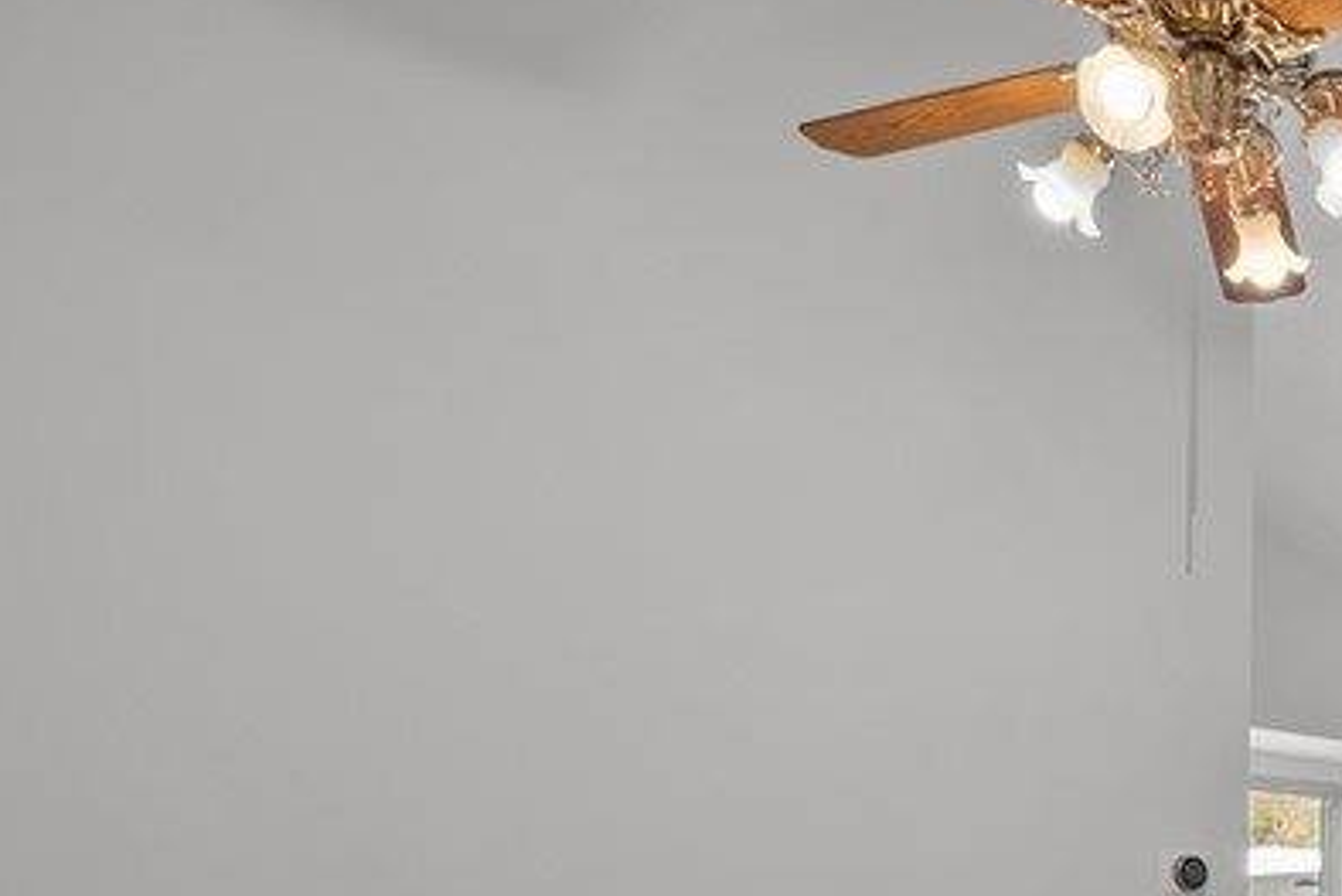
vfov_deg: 31.0
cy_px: 952
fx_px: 1454
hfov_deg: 36.6
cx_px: 1652
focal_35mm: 39
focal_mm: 15
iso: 250
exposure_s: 1/5
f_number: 9
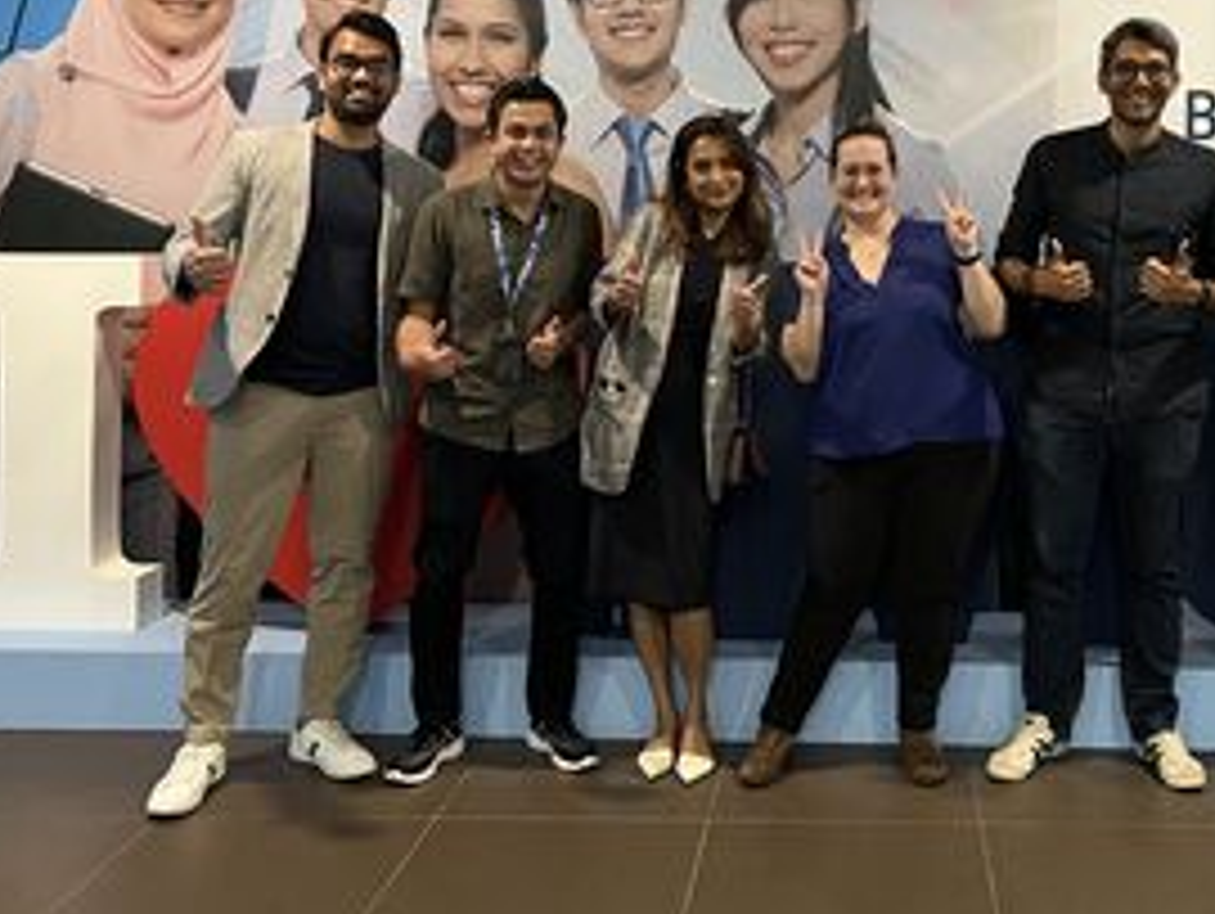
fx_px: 1546
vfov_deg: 32.1
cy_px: 187
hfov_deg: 42.0
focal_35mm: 44
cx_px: 862
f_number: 1.5
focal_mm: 5.7
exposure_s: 1/50
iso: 500
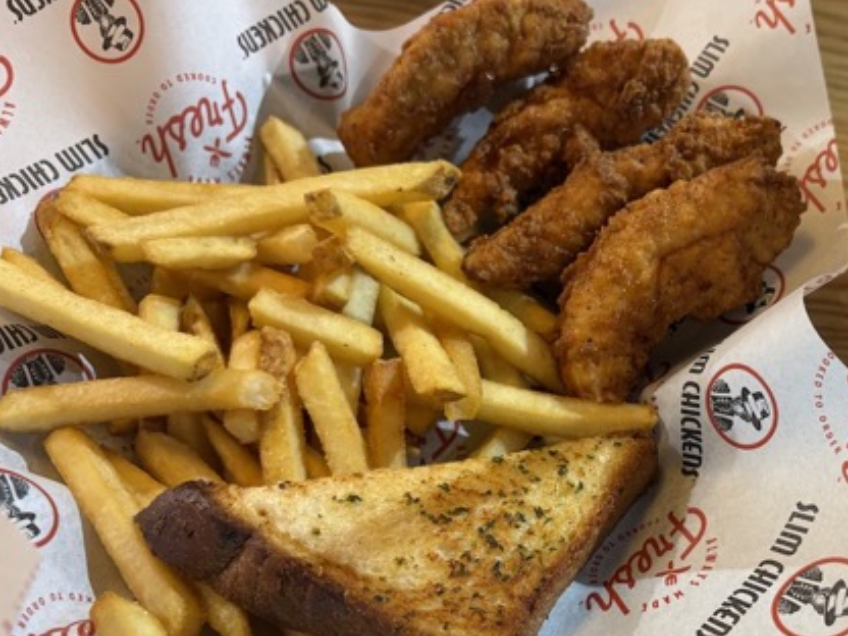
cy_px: 422
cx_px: 626
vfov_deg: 35.6
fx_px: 980
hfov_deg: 45.3
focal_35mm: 40
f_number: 1.6
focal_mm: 5.96
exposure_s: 1/50
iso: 125
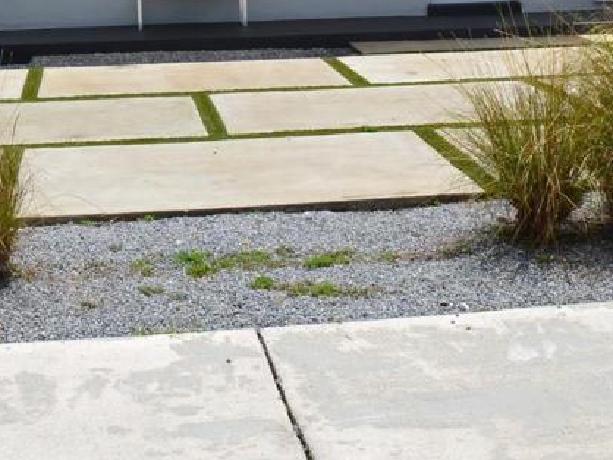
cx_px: 255
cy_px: -32
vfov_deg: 21.0
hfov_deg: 28.9
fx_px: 1187
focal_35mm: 67
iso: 250
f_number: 11
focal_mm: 18
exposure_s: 1/500
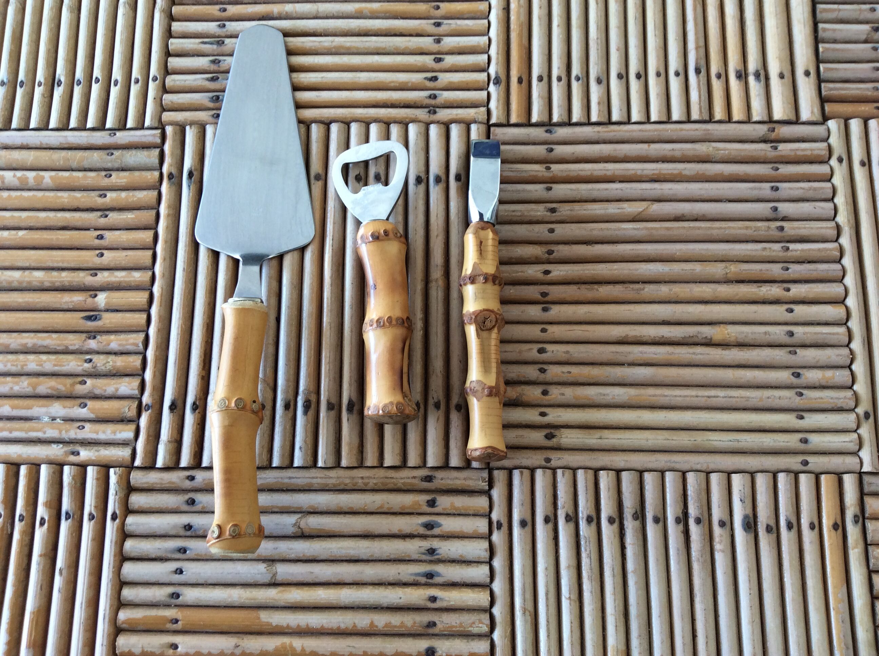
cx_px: 440
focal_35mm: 32
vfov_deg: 44.1
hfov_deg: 56.9
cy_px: 328
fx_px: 811
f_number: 2.4
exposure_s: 1/25
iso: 32
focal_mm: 3.3
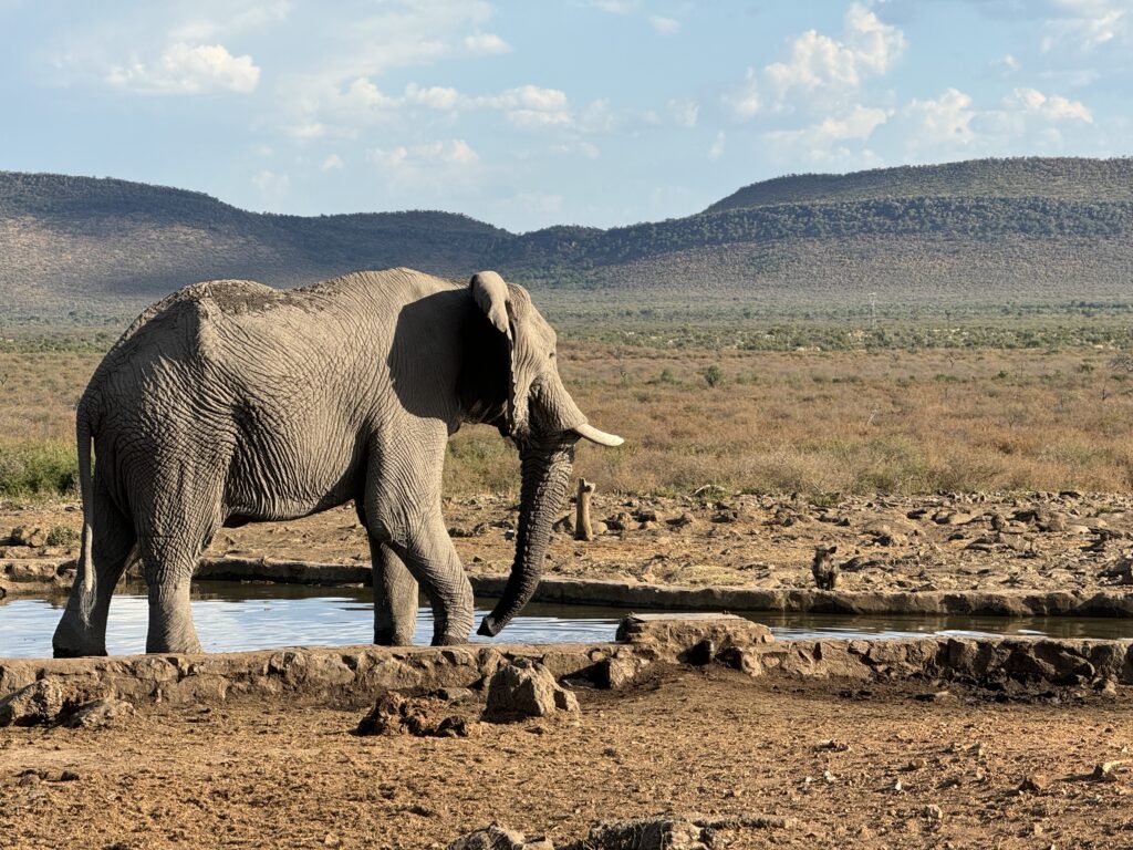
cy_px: 425
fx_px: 3928
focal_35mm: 120
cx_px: 566
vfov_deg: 12.3
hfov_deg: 16.4
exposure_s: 1/1048
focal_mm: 15.66
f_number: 2.8
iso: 50
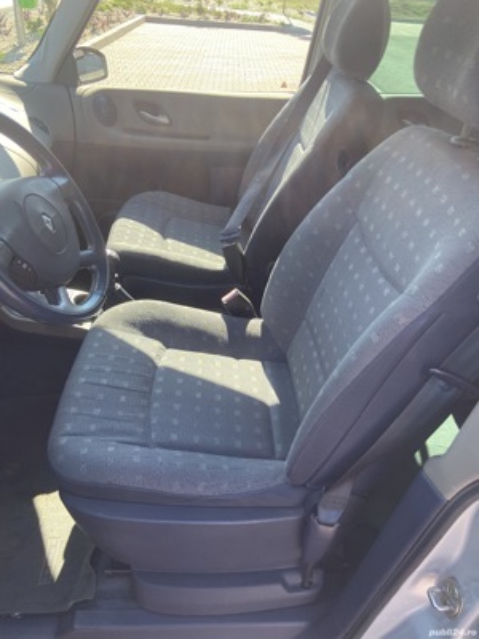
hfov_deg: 53.1
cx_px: 240
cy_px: 320
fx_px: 480
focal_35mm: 26
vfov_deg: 67.3
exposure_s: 1/206
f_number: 1.8
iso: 32
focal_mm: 4.25
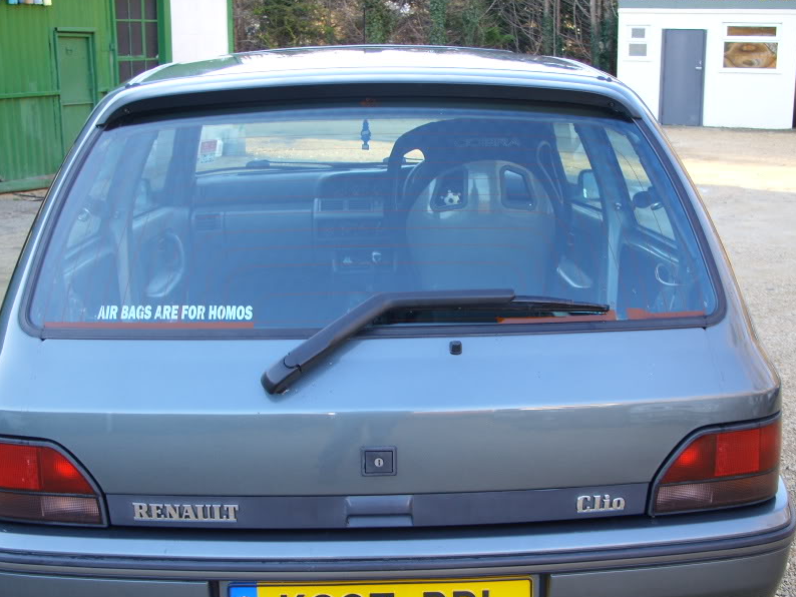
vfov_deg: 29.6
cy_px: 372
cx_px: 382
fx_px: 1127
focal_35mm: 49
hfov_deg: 38.9
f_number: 2.8
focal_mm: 7.8
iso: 50
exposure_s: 1/47
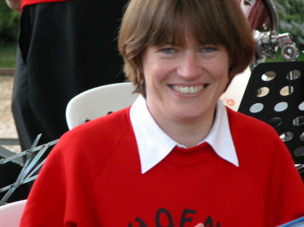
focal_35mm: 406
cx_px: 136
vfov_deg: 3.7
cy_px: 107
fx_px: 3562
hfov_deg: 4.9
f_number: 4.2
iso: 100
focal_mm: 67.7
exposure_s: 1/110
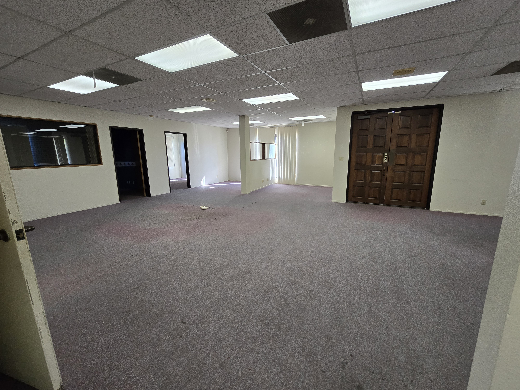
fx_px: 195
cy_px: 195
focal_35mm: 13
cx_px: 260
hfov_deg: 106.2
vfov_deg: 89.9
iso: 200
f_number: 2.2
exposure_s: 1/60
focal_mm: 2.2
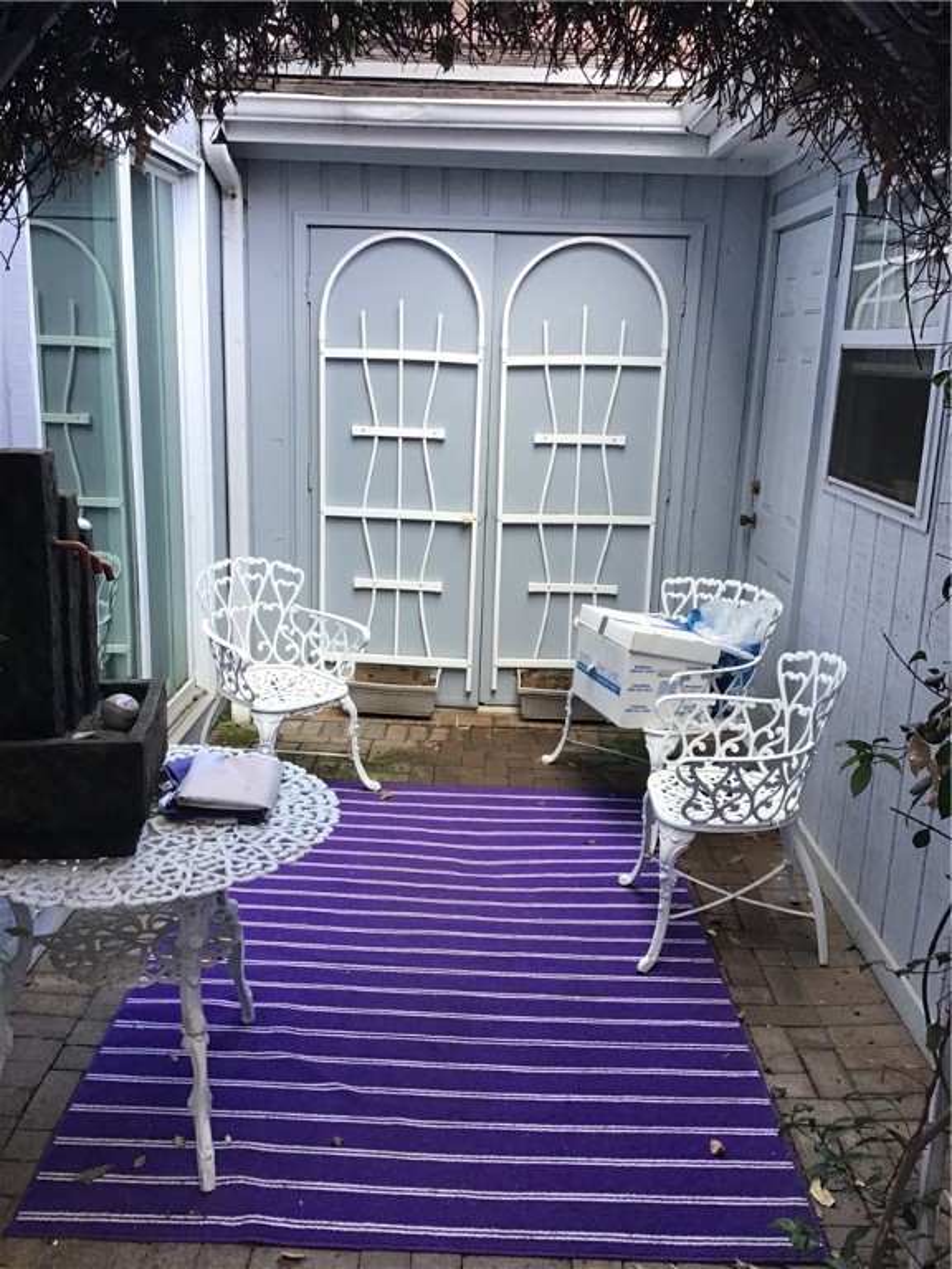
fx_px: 1137
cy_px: 634
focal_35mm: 31
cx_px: 476
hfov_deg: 45.4
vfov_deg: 58.4
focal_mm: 3.3
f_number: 2.4
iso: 25
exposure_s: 1/40
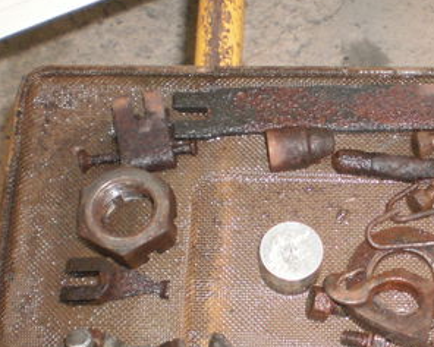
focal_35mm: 76
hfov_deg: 24.6
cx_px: 349
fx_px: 977
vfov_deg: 20.0
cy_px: 272
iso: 125
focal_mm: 6.3
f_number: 3.1
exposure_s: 1/30
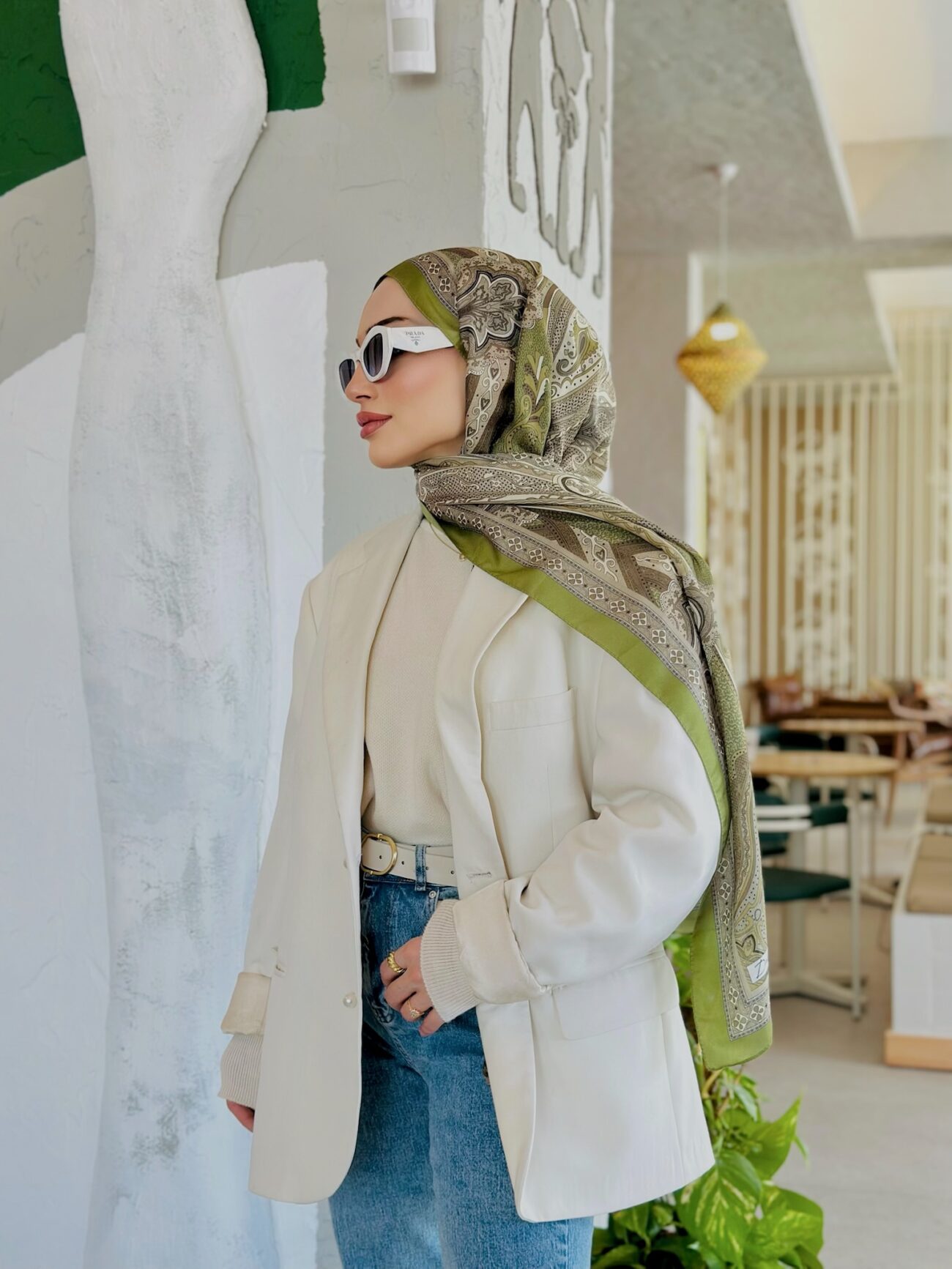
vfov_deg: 39.7
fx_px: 1760
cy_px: 634
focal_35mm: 48
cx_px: 476
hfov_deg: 30.3
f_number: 1.78
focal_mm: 6.86
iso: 64
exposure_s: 1/162
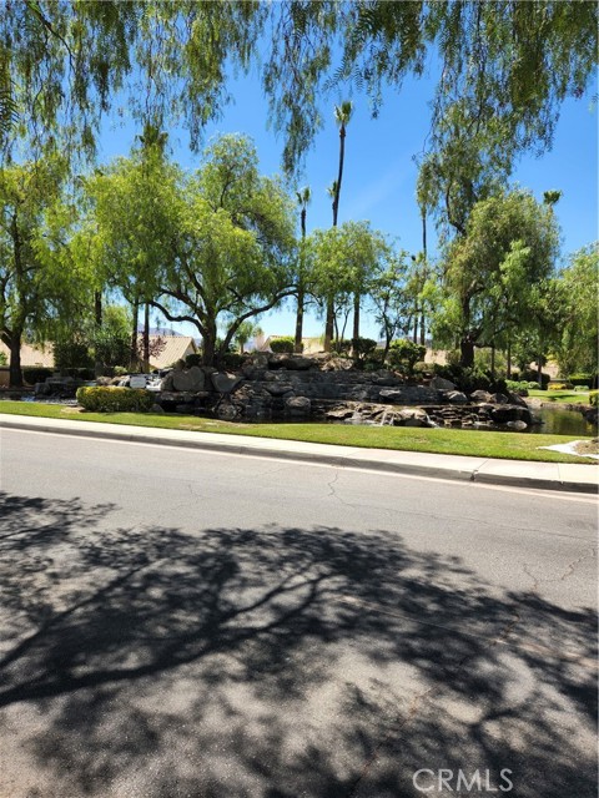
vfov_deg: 73.9
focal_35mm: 23
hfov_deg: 58.9
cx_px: 300
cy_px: 399
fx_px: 531
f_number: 1.8
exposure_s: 1/880
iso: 20
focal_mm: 5.4
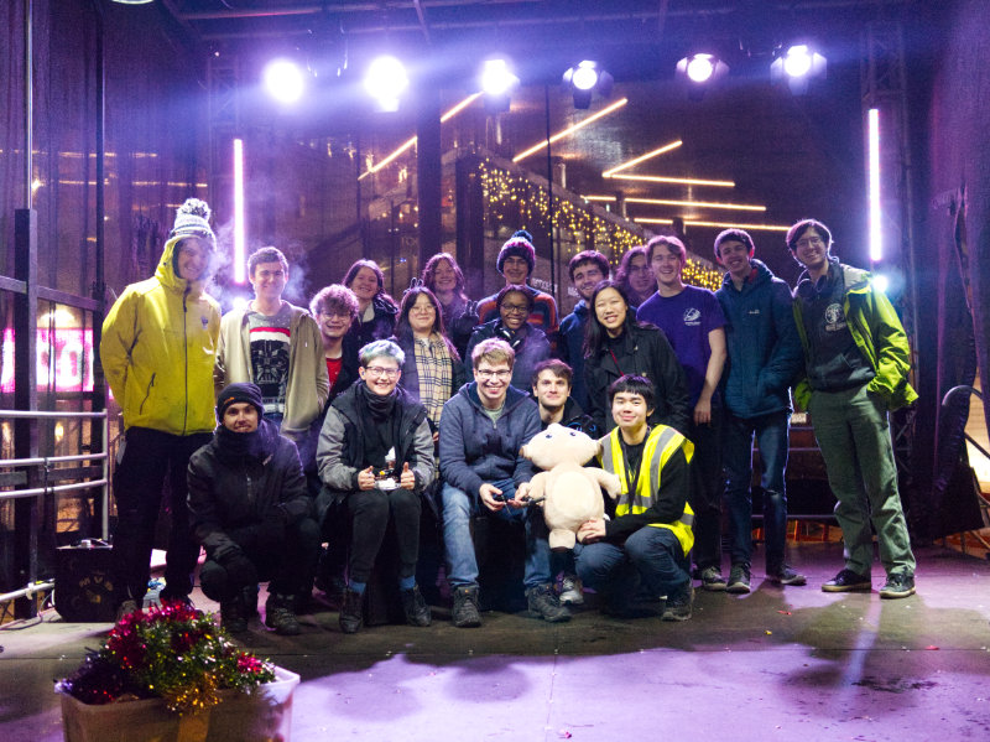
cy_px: 371
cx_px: 495
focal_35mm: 40
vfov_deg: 35.9
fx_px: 1143
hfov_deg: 46.8
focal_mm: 20
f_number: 2
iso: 6400
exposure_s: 1/160
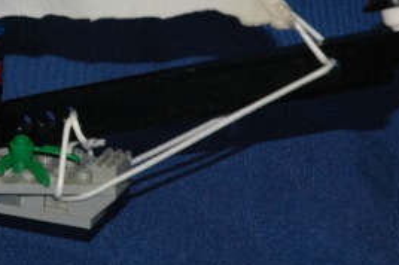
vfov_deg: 4.6
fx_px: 3299
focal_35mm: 298
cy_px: -162
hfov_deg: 6.8
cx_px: -258
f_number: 6.3
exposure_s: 1/30
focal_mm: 52
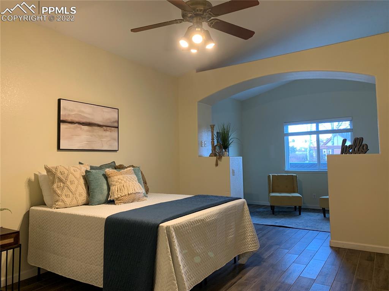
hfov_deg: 67.3
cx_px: 194
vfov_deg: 53.0
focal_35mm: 26
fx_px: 292
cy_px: 146
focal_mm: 4.25
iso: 160
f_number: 1.8
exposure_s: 1/60
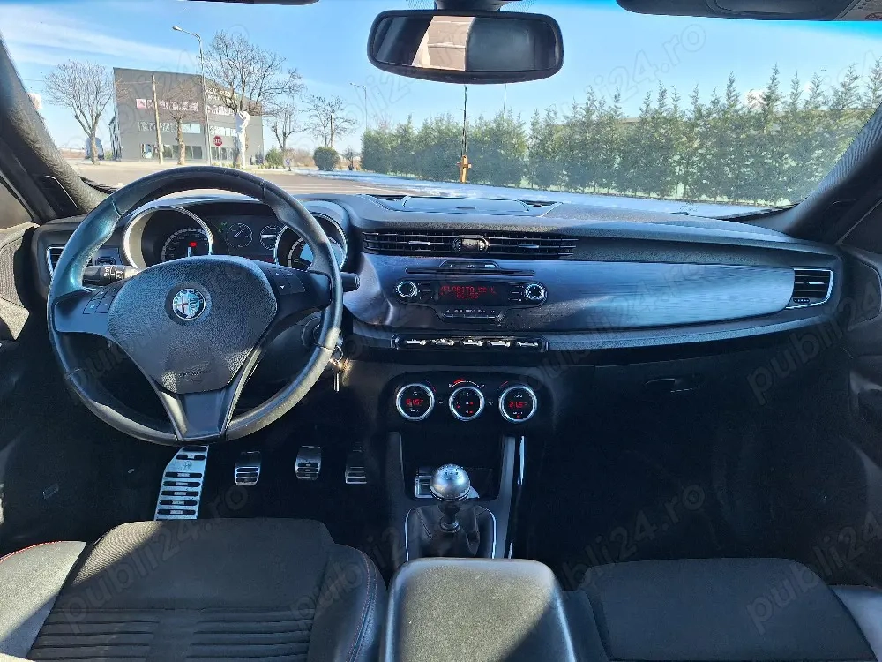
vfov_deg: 58.9
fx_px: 586
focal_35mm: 23
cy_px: 331
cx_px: 441
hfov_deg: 73.9
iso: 40
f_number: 1.8
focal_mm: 5.54
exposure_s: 1/161
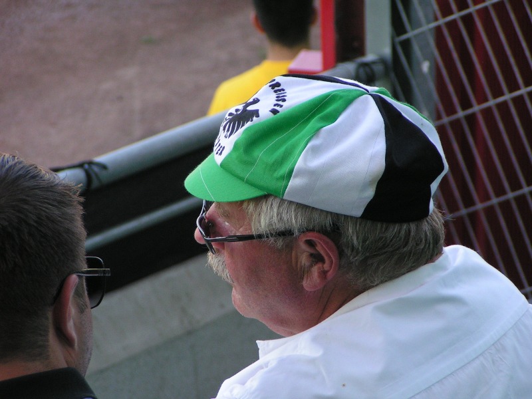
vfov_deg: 6.6
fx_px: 3473
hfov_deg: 8.8
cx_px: 266
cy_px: 200
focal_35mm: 226
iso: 100
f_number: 3.5
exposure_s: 1/320
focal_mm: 34.5
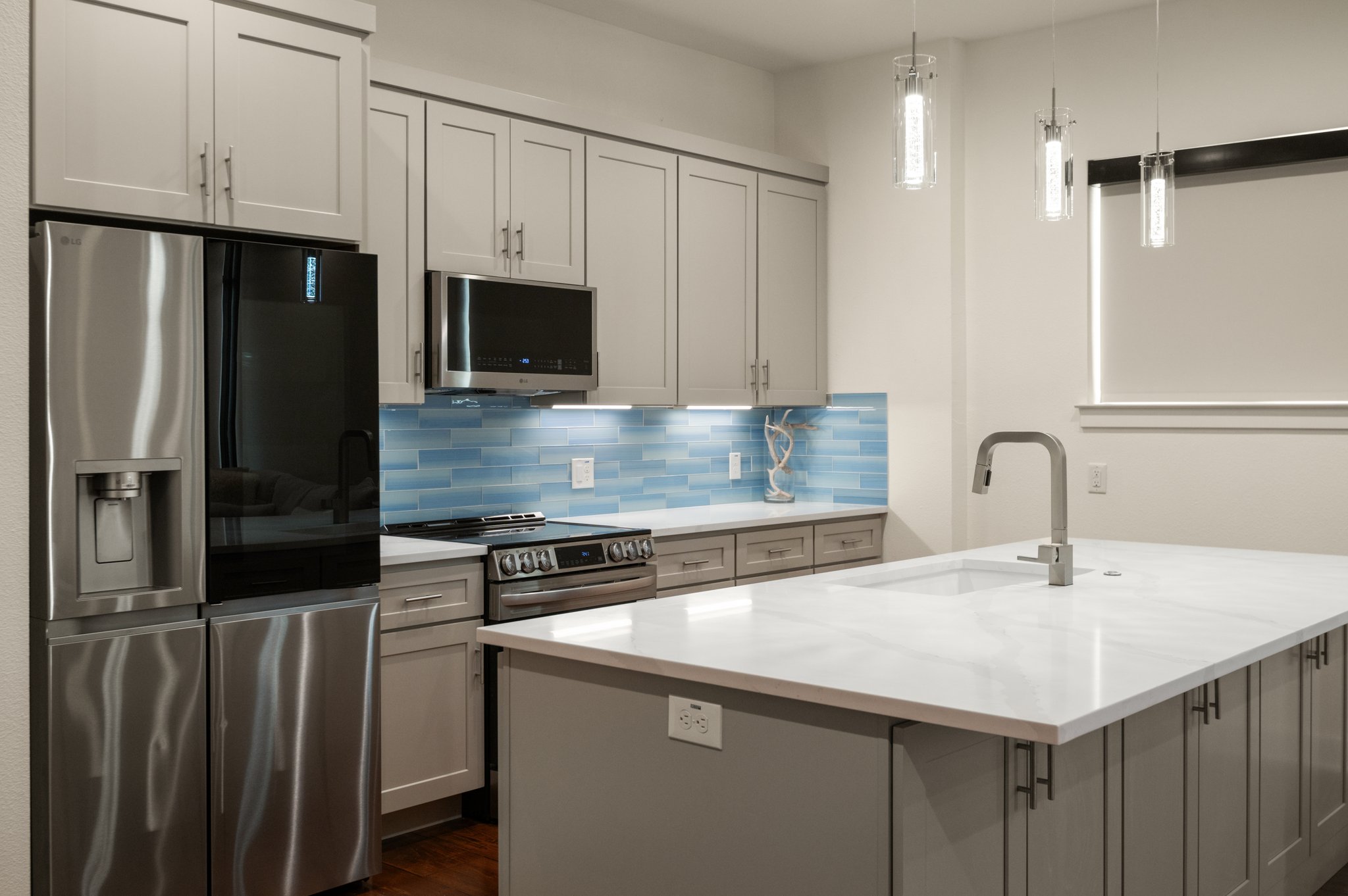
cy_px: 448
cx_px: 674
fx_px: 1309
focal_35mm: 35
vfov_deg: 37.8
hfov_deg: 54.5
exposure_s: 1/30
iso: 400
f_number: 13
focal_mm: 35
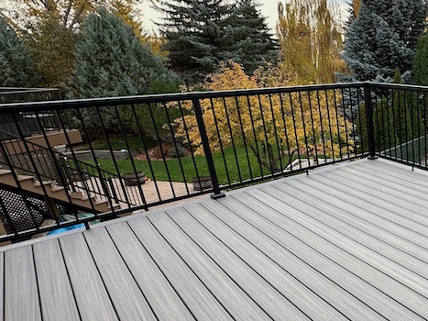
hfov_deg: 46.8
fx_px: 371
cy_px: 191
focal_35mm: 30
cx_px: 454
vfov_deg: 46.5
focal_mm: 2.22
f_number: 2.2
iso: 40
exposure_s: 1/161
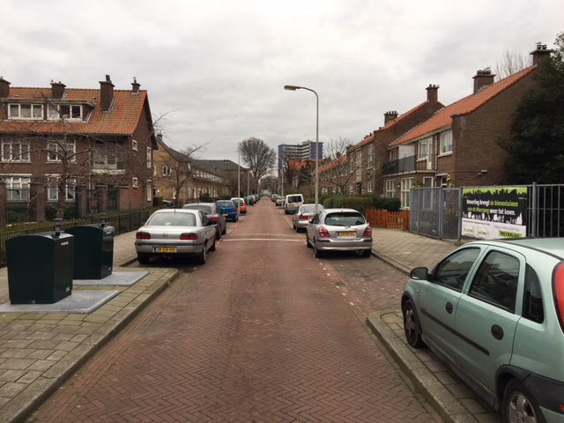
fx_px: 472
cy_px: 212
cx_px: 282
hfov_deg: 61.7
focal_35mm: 29
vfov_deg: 48.2
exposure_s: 1/110
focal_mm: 4.15
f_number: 2.2
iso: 25
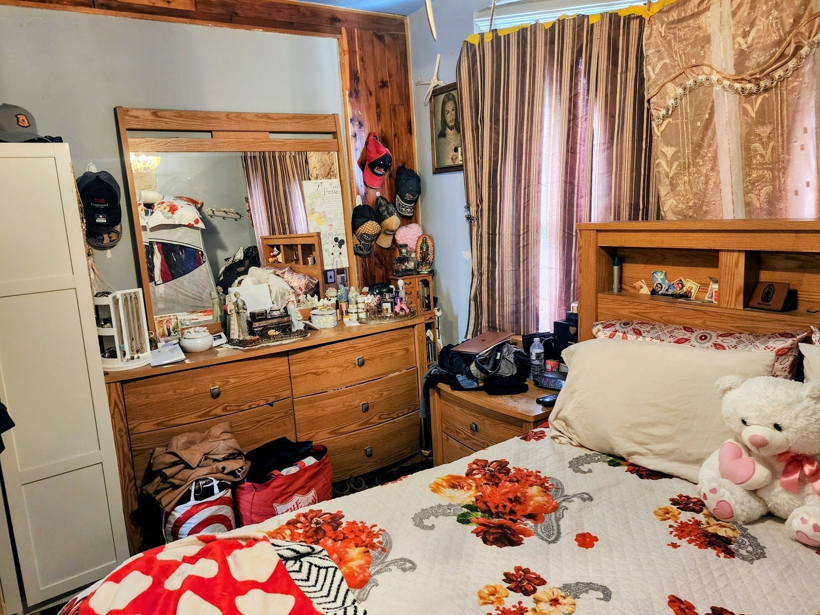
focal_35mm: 23
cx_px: 410
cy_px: 308
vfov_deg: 58.9
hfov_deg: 73.9
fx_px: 545
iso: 640
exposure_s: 1/40
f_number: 1.8
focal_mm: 6.4
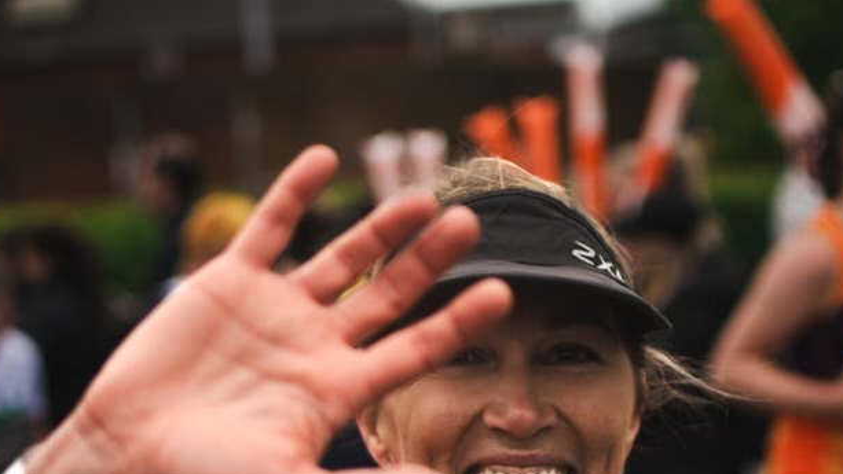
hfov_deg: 23.2
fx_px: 2054
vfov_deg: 13.1
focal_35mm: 92
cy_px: 390
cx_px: 488
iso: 100
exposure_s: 1/3200
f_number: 1.8
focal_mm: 35
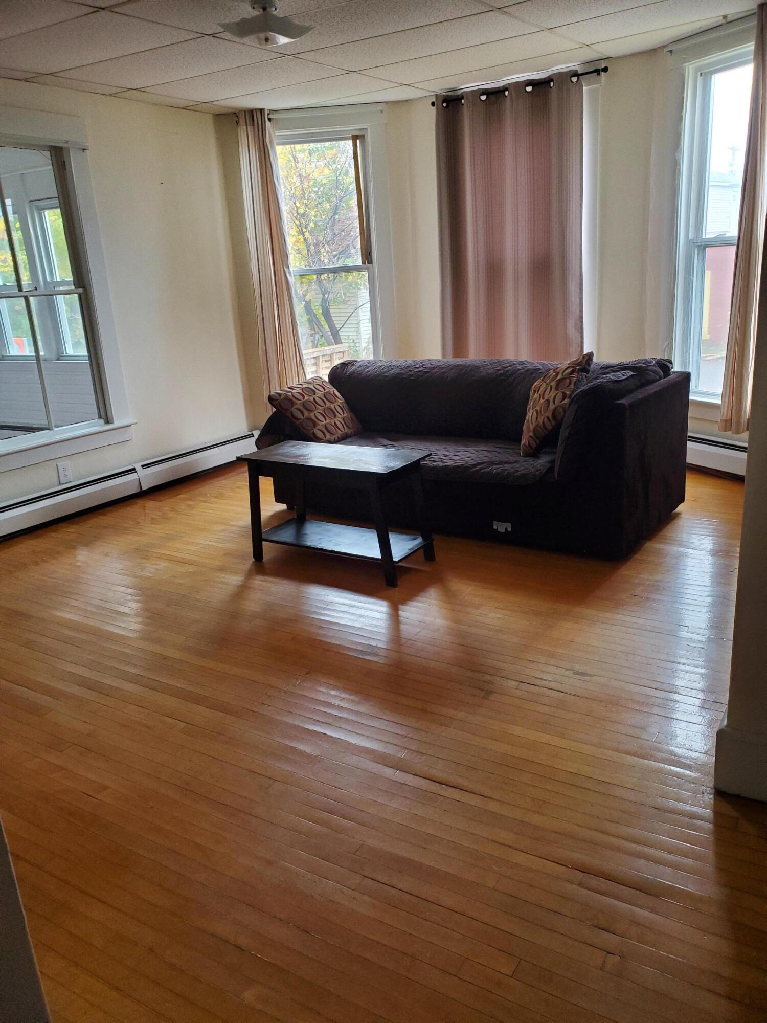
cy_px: 512
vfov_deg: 67.3
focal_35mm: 26
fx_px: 768
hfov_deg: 53.1
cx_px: 384
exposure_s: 1/50
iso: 250
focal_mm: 4.3
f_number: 2.4
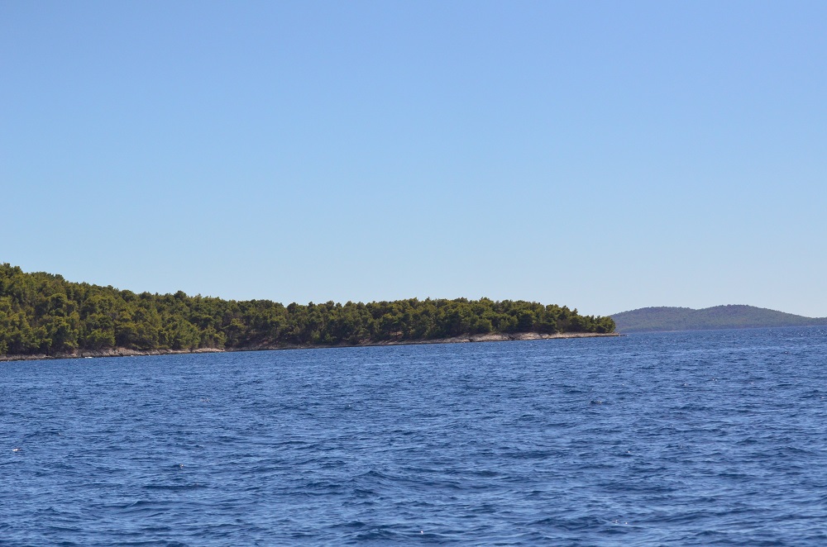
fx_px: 2407
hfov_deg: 19.5
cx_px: 414
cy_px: 274
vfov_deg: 13.0
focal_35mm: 105
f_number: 5.6
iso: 1000
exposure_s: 1/8000
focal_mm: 70
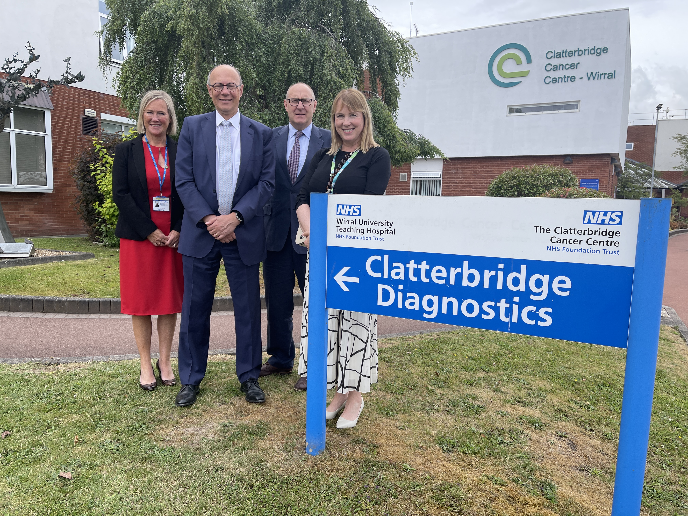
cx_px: 344
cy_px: 258
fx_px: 517
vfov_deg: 53.1
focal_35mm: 26
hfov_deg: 67.3
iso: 32
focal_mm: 5.1
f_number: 1.6
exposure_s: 1/1353
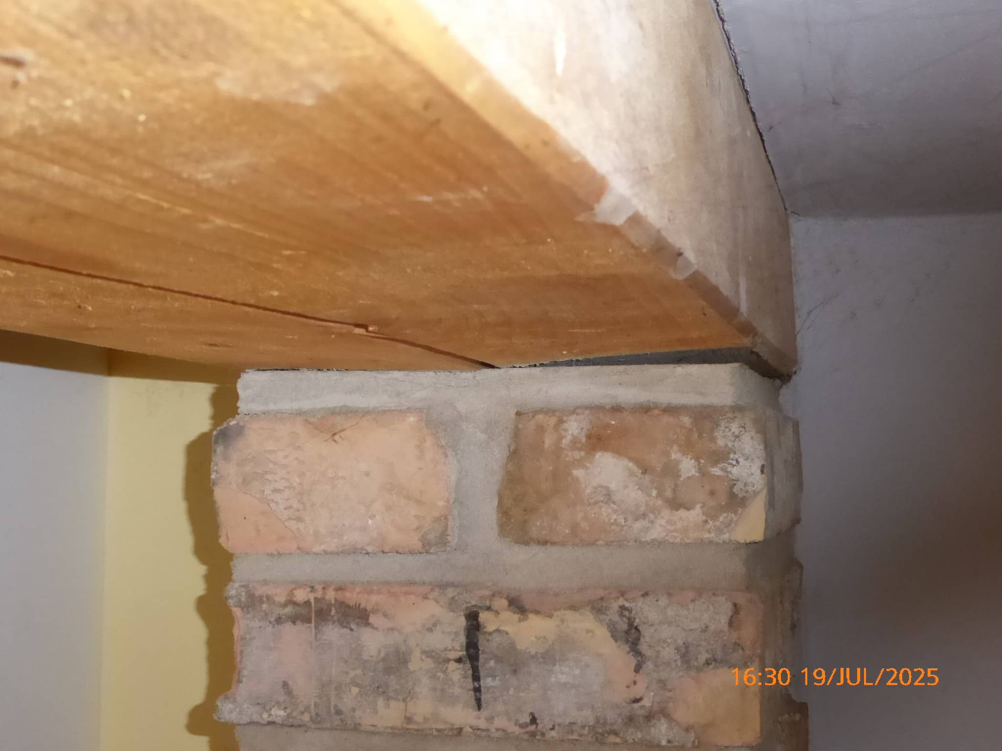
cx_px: 501
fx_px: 1447
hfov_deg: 38.2
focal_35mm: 50
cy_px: 376
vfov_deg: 29.1
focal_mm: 9
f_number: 5.6
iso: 800
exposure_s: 1/60
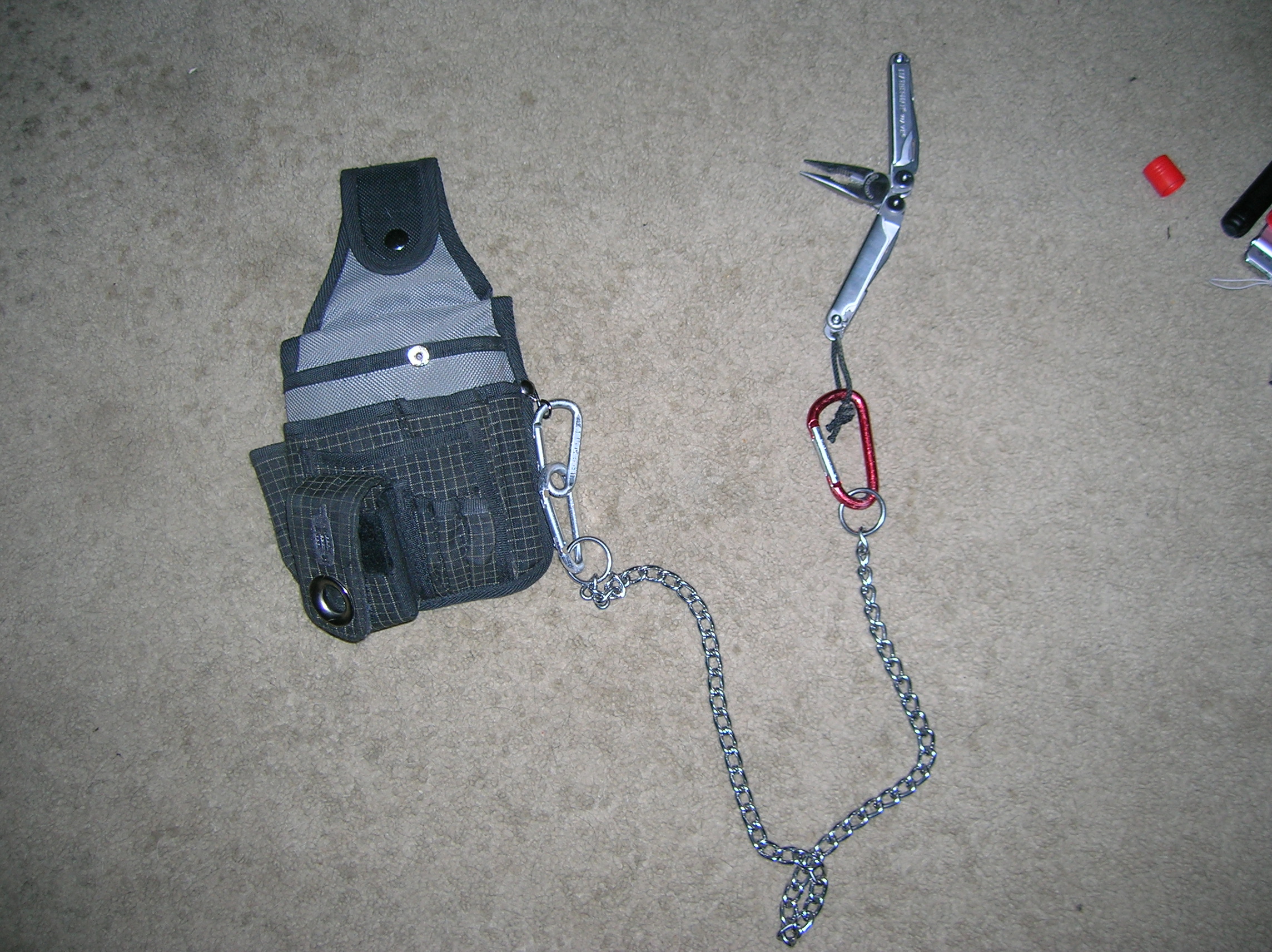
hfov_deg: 54.0
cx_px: 636
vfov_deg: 41.7
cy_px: 476
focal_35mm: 34
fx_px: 1248
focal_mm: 5.7
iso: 50
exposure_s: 1/60.1
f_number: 2.9
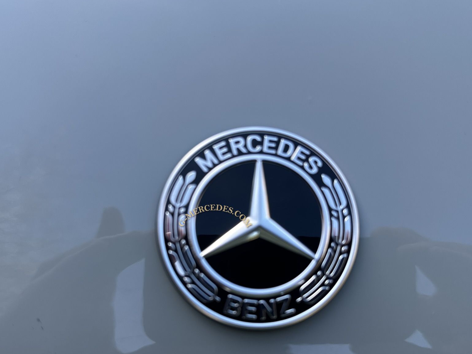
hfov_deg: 56.8
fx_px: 436
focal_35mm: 32
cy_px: 208
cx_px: 231
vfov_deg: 44.0
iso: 80
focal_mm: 6.86
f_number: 1.78
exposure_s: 1/529
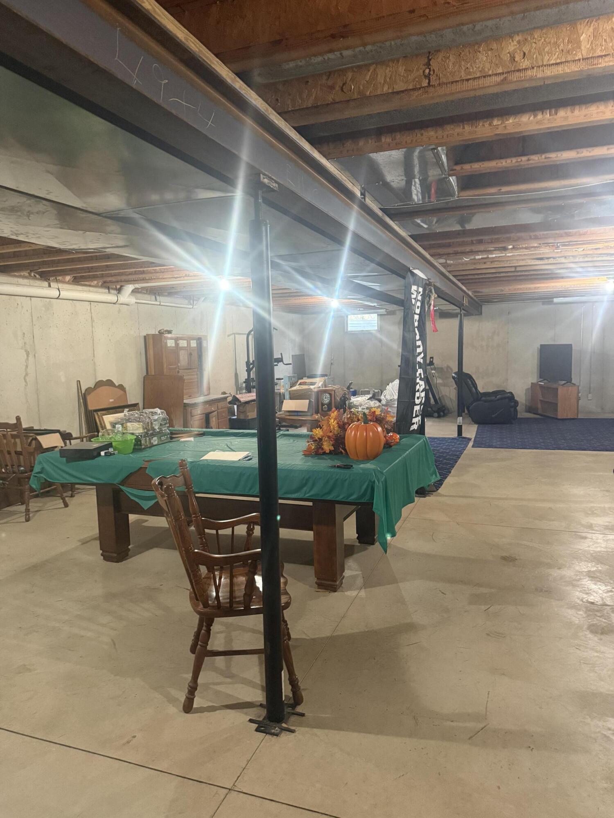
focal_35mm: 24
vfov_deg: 71.6
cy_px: 409
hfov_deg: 56.8
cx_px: 307
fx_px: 568
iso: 800
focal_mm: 6.76
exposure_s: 1/40
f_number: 1.78
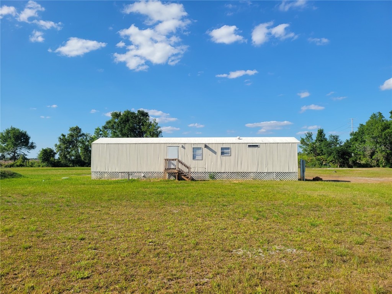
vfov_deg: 53.1
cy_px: 147
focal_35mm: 26
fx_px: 294
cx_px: 196
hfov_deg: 67.3
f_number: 1.8
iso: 40
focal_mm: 5.4
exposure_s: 1/2657
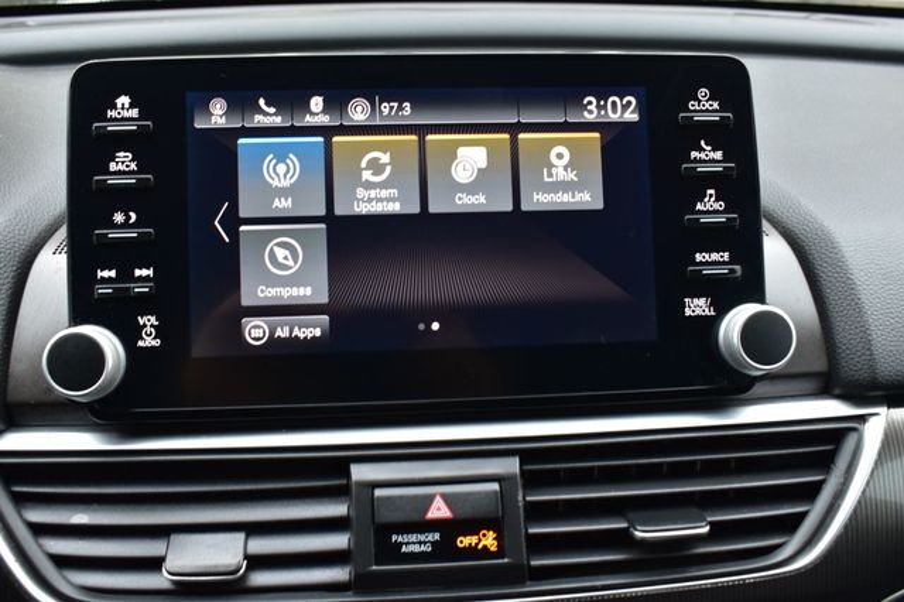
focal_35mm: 38
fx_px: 941
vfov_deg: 35.5
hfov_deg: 51.3
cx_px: 452
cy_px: 301
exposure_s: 1/15
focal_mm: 25
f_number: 6.3
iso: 400
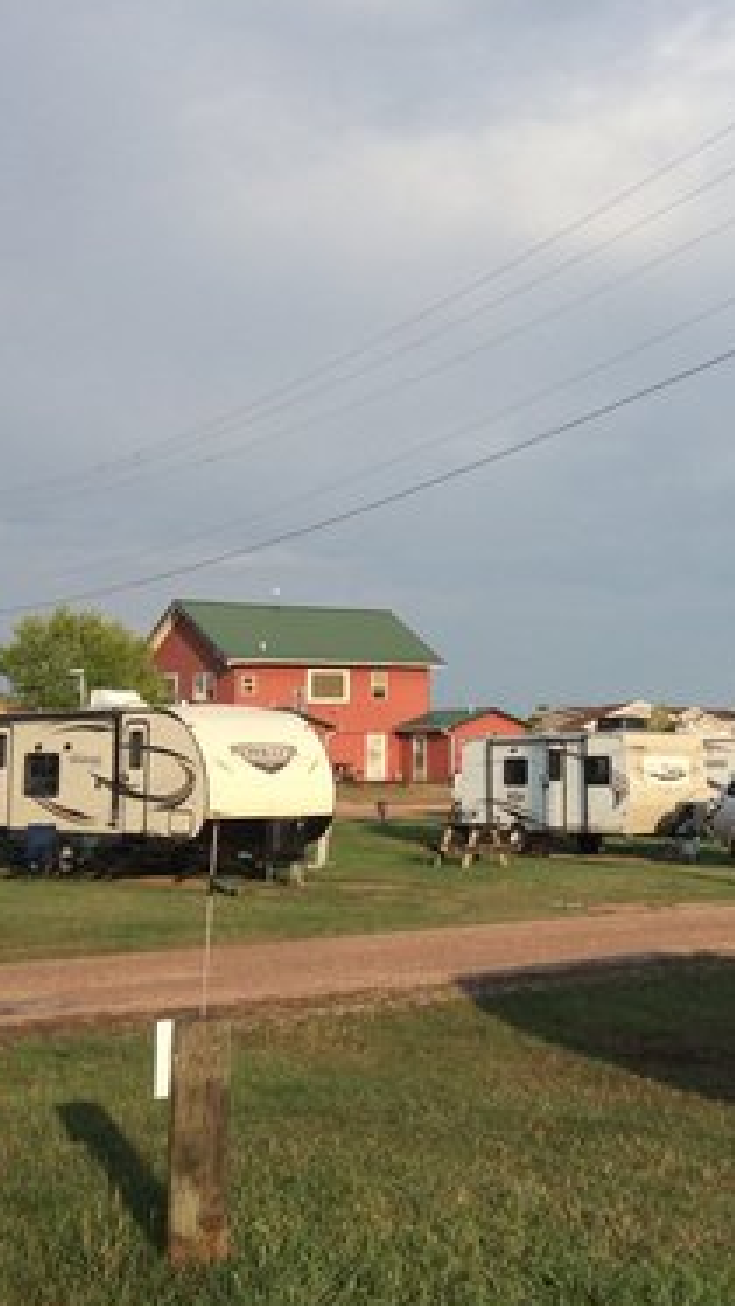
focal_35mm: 50
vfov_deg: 41.3
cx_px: 574
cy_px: 658
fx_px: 1731
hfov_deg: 23.7
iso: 32
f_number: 2.4
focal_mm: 3.3
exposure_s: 1/1590
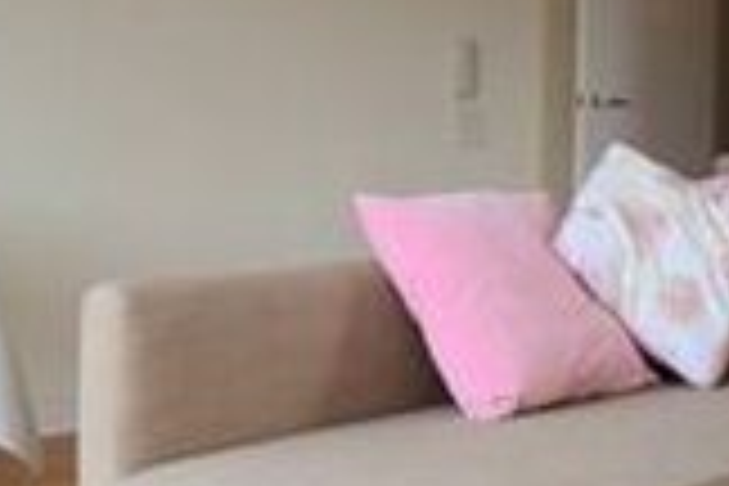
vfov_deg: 20.8
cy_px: 142
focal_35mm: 65
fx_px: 1316
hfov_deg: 29.1
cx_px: 720
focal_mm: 10
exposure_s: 1/125
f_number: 5.6
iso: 640
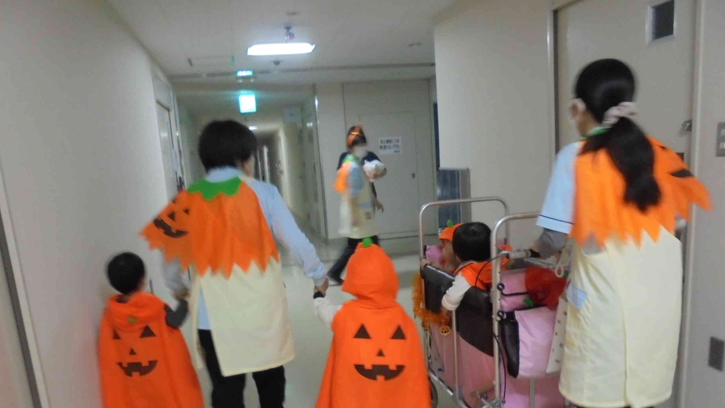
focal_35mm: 29
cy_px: 275
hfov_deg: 66.1
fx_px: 557
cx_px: 365
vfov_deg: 39.7
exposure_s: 1/15
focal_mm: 4.6
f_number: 3.5
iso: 400
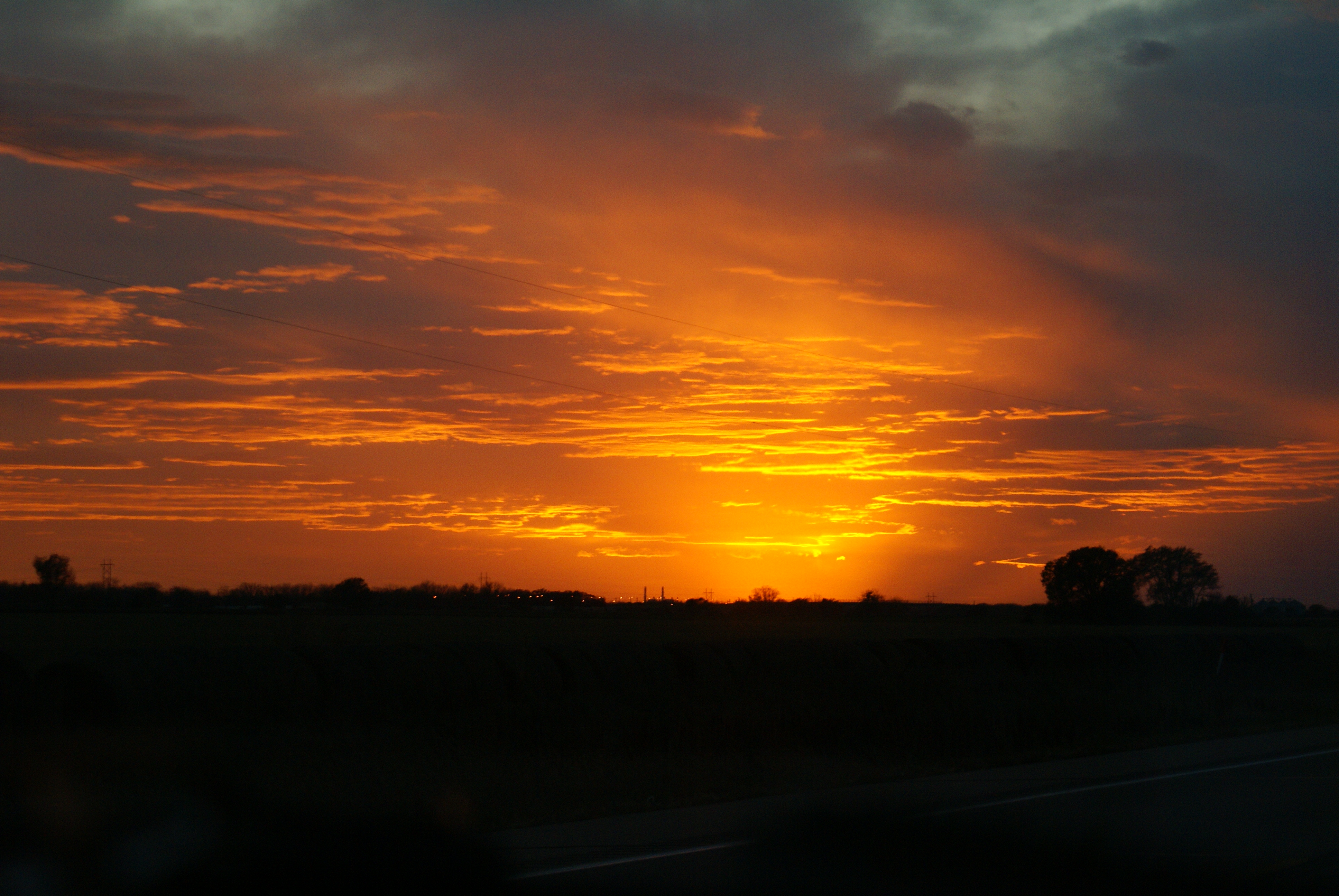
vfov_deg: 13.1
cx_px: 670
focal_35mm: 105
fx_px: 3910
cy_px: 448
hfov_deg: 19.4
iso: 250
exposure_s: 1/125
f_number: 5.6
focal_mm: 70
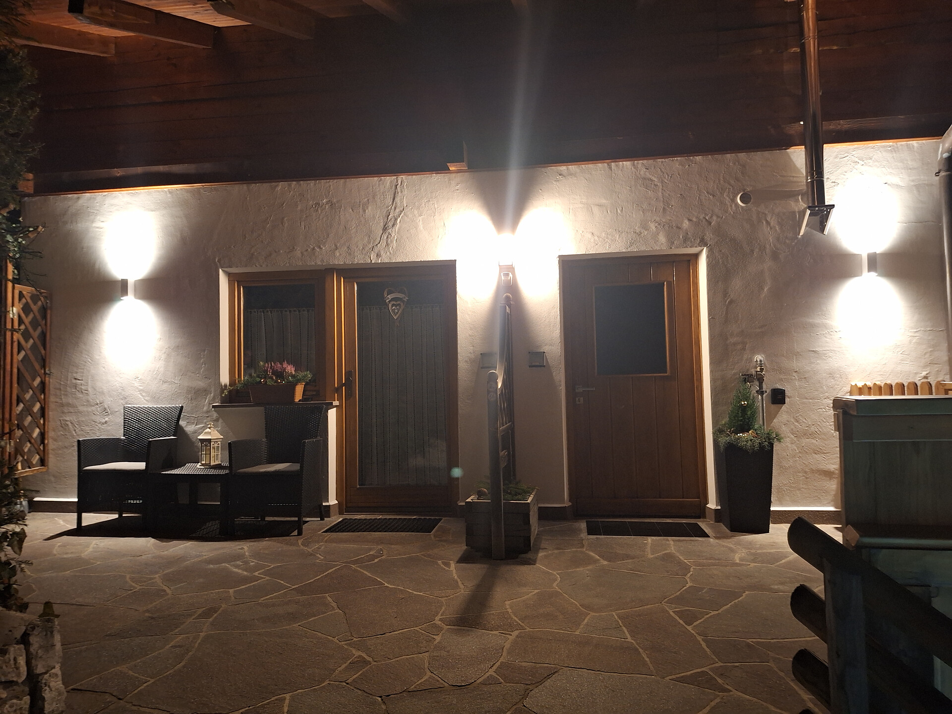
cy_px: 357
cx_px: 476
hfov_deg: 73.9
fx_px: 633
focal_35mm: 23
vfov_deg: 58.9
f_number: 1.8
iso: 320
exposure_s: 1/24
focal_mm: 5.54
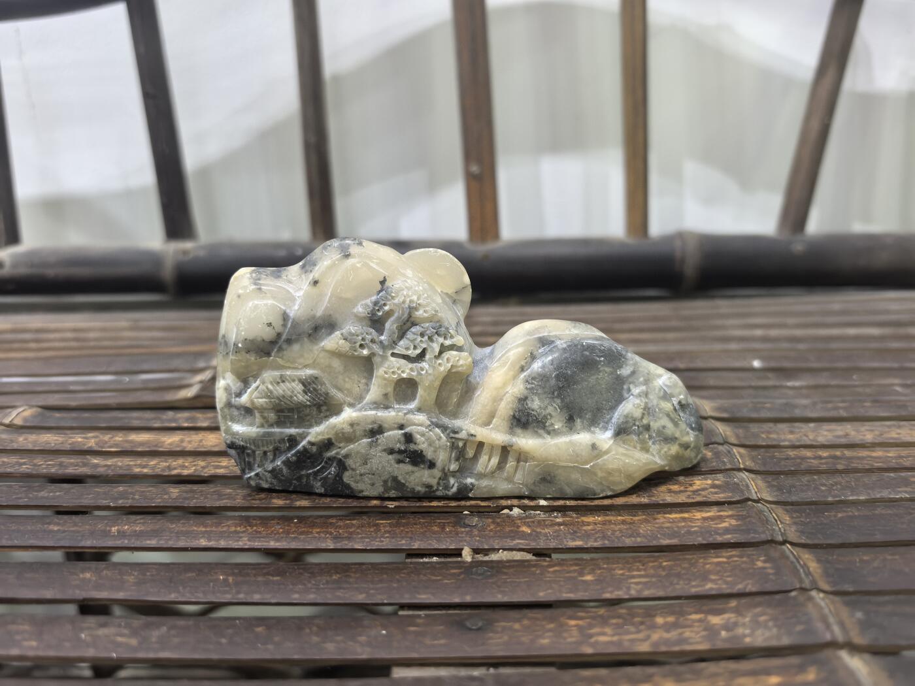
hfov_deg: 65.3
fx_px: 714
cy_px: 343
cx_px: 458
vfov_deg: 51.4
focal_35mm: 27
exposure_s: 1/484
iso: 5000
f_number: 2
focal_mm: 6.98
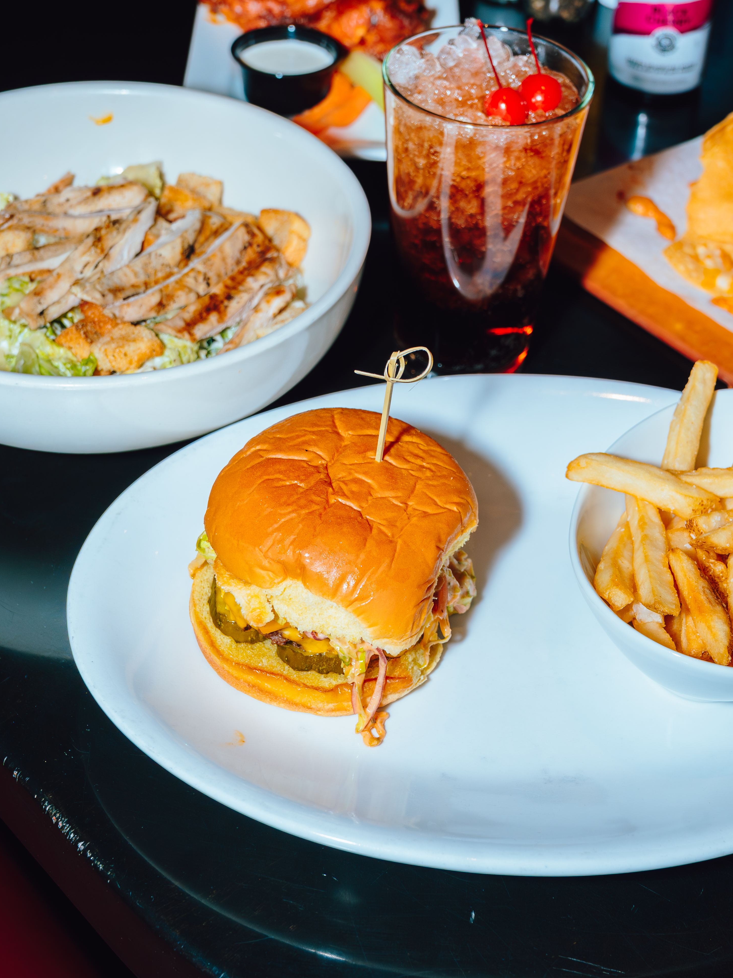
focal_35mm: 63
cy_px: 409
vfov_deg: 30.7
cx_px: 412
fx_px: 1779
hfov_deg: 23.3
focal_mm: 36
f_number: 5
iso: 800
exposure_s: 1/160
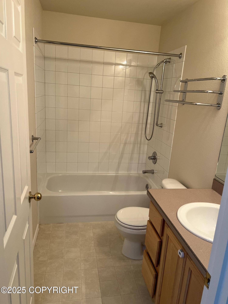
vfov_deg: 67.3
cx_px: 114
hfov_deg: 53.1
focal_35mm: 26
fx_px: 228
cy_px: 152
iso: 125
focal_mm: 5.7
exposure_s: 1/120
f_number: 1.5
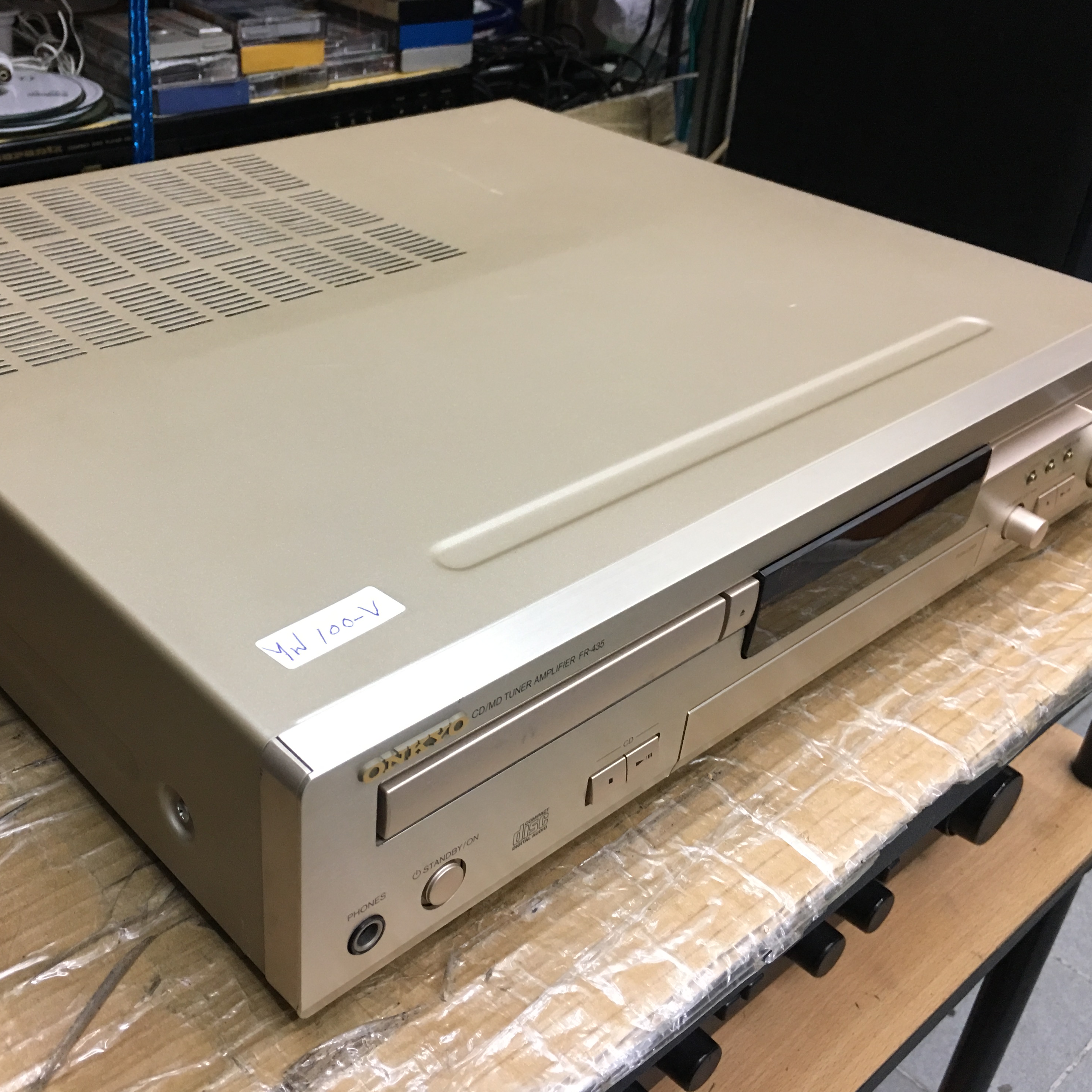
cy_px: 535
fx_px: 1249
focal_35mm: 35
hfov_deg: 47.0
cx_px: 441
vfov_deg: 47.2
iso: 80
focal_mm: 4.15
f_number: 2.2
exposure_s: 1/17
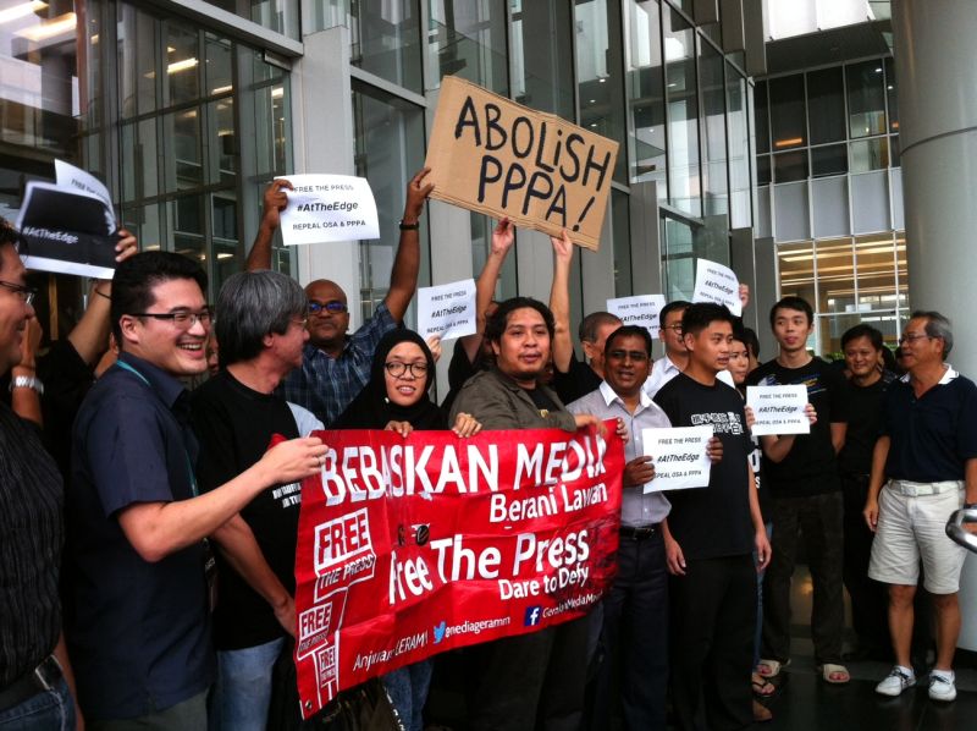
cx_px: 488
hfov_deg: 52.7
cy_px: 366
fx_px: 987
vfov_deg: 40.6
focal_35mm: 35
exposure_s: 1/30
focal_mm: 3.85
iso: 100
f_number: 2.8
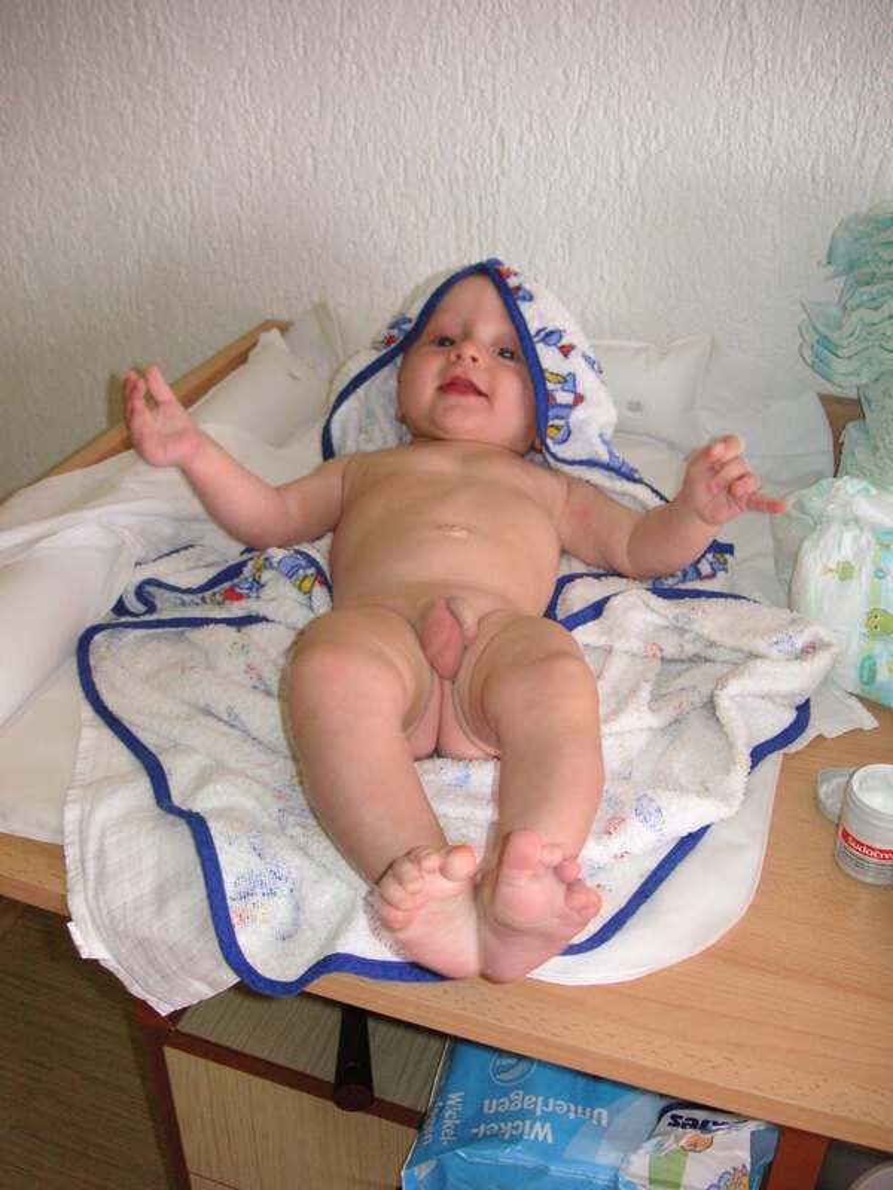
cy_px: 595
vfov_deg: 50.1
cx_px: 446
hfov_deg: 38.7
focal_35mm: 37
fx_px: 1273
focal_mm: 6.1
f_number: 2.8
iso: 160
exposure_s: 1/45
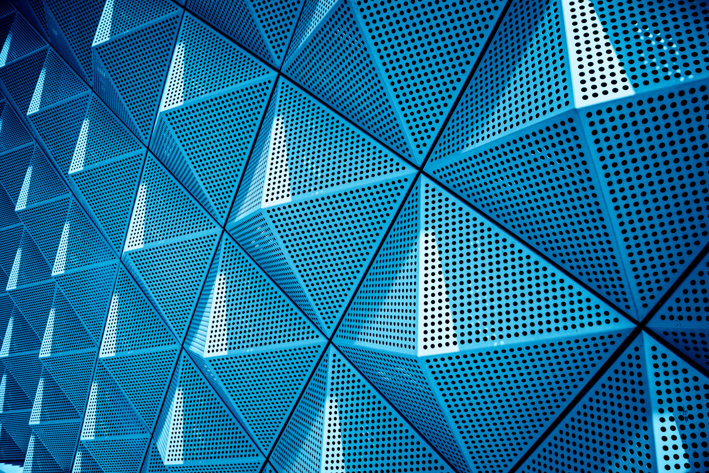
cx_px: 354
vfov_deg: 53.2
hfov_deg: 73.7
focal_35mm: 24
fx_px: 473
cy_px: 236
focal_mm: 24
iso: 100
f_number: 5.6
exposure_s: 1/200
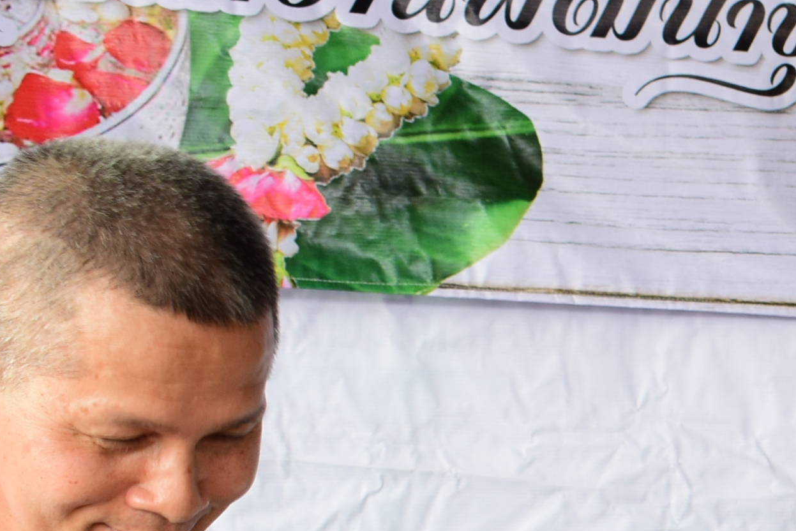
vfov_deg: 11.3
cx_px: 1190
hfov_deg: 15.8
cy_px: 663
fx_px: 2632
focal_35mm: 119
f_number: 6.3
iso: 400
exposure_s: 1/60
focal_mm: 22
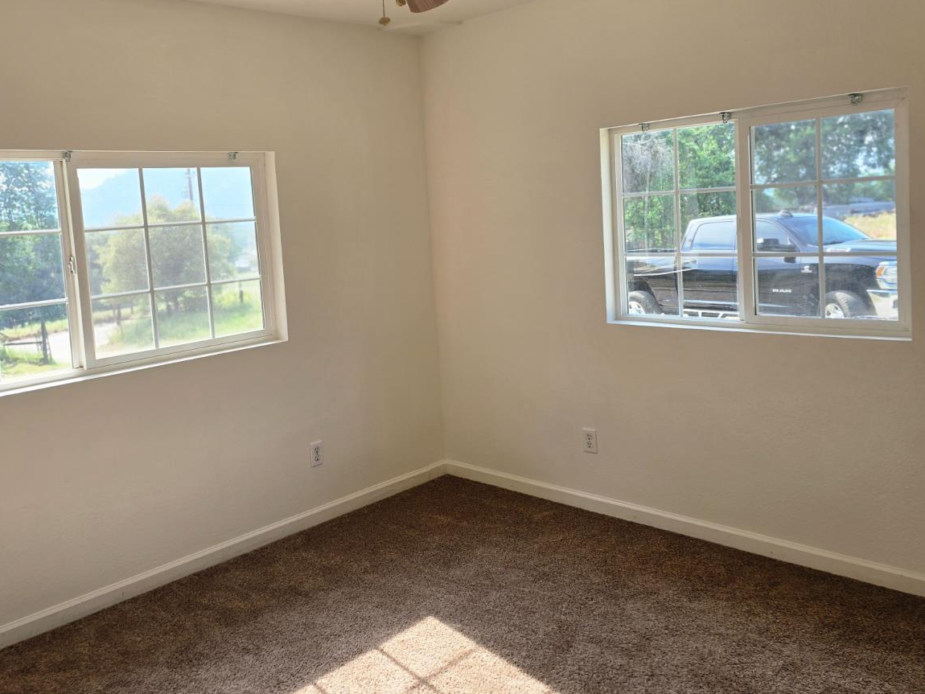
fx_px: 802
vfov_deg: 46.6
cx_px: 368
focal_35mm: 30
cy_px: 283
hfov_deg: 59.4
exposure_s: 1/120
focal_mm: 6.3
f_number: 1.7
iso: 20
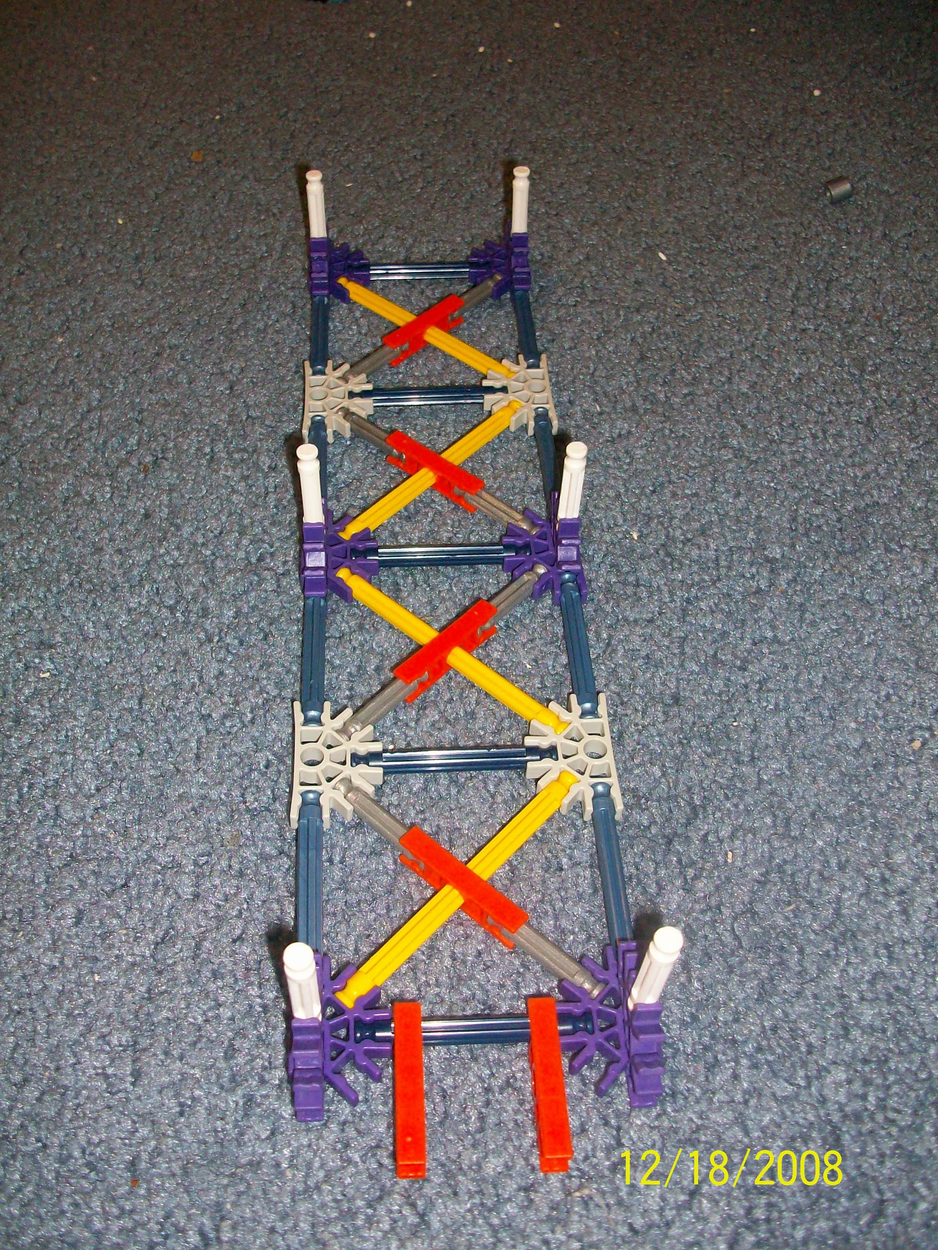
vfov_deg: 54.0
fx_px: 1228
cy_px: 625
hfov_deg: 41.8
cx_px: 469
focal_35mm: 34
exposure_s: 1/60
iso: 160
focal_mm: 5.7
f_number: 2.8
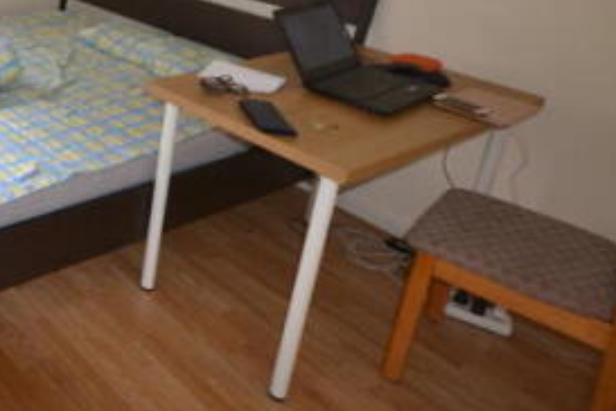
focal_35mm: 36
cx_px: -78
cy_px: 21
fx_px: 616
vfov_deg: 34.3
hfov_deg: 41.2
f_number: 4
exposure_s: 1/125
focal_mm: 10
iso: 400
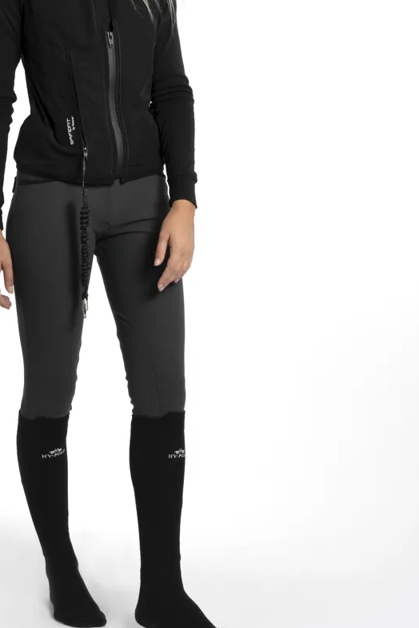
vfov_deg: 24.1
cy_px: 216
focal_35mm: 84
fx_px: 1465
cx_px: 121
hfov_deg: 16.2
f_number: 18
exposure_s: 1/125
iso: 100
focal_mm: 55
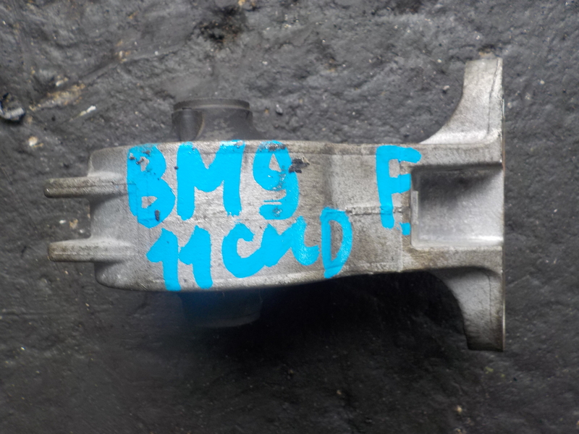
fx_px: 502
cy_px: 217
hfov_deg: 60.0
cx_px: 290
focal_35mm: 30
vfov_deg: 46.8
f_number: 3.3
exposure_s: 1/60
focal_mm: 4.1
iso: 125
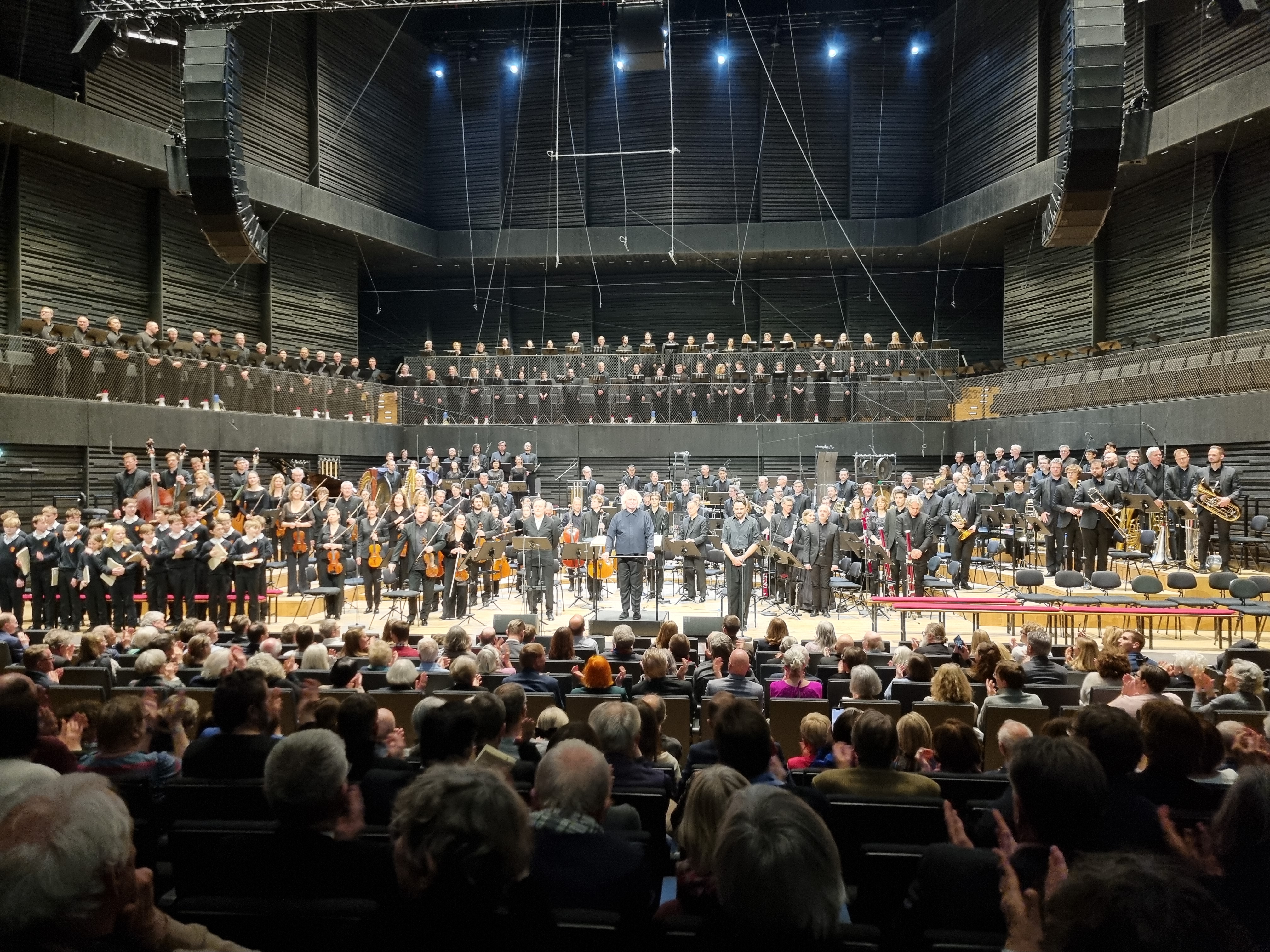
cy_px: 476
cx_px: 635
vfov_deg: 53.1
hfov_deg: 67.3
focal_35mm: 26
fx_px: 954
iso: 640
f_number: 1.8
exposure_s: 1/50
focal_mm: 5.4
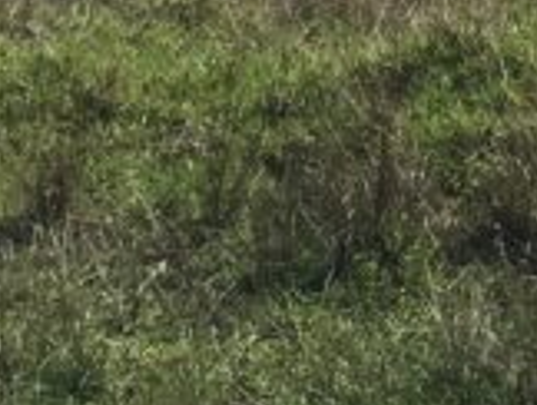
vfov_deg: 7.2
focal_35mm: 183
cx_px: 457
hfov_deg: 10.7
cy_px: -800
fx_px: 2843
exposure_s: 1/2849
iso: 25
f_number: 2.2
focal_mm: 4.15
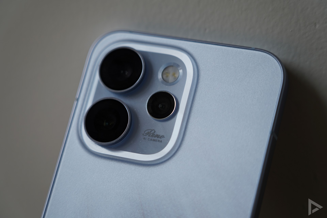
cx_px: 164
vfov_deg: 13.0
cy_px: 109
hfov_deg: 19.5
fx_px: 954
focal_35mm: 105
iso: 160
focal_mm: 105
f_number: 4
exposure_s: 1/125
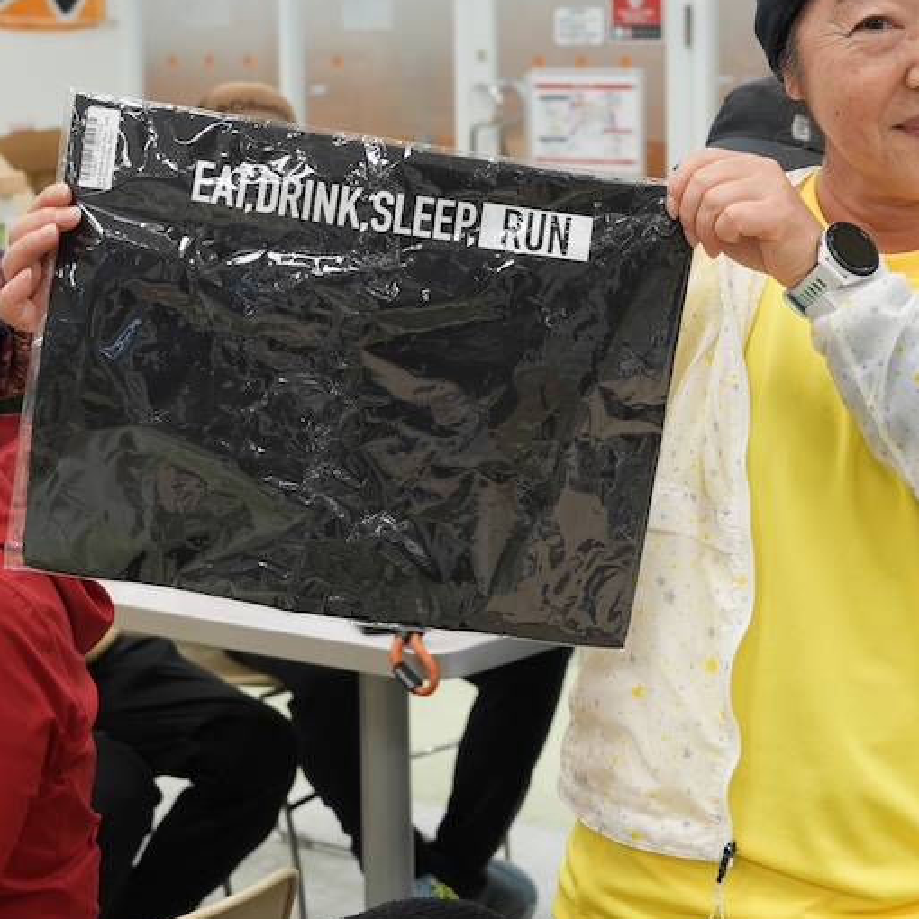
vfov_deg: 19.2
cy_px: 308
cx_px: 733
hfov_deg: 19.1
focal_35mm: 90
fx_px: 2703
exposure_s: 1/100
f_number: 6.3
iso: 800
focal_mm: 45
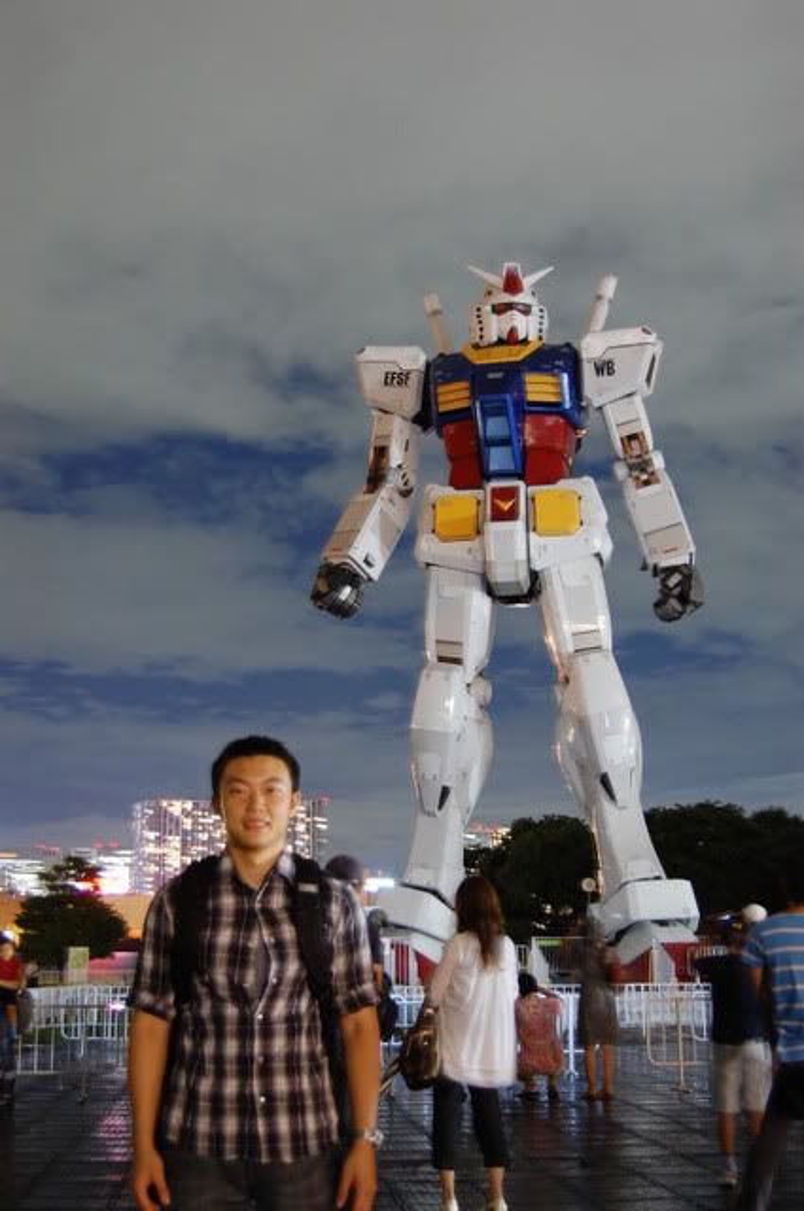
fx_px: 1612
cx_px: 402
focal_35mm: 48
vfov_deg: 41.2
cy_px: 606
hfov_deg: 28.0
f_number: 4.5
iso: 400
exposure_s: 4
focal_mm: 32
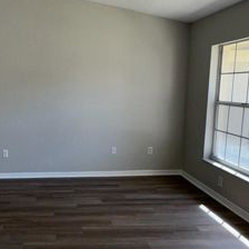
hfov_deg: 40.9
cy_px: 145
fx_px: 317
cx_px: 46
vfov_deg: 42.7
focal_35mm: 39
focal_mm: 2.22
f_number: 2.2
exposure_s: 1/149
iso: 32
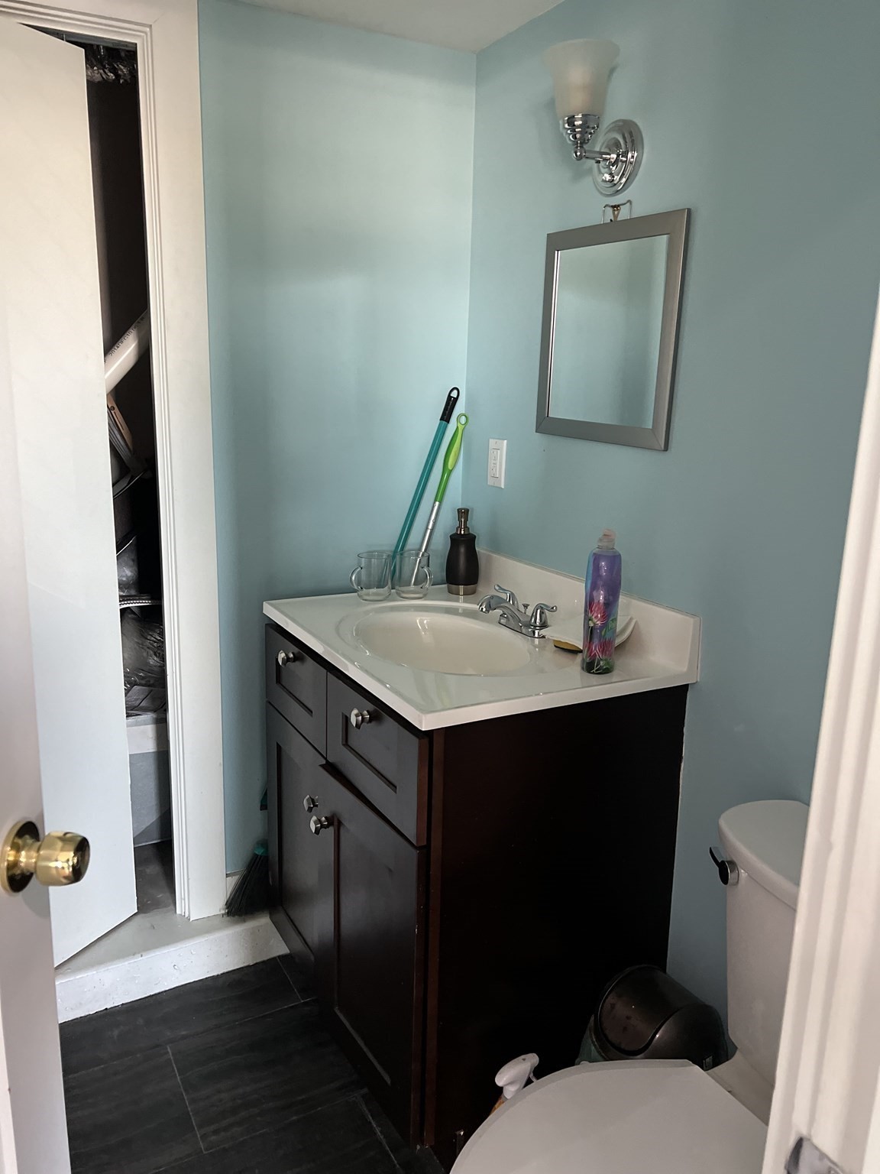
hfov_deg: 53.1
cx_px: 440
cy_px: 587
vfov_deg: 67.3
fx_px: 881
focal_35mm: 26
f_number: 1.5
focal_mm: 5.7
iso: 400
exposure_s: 1/60
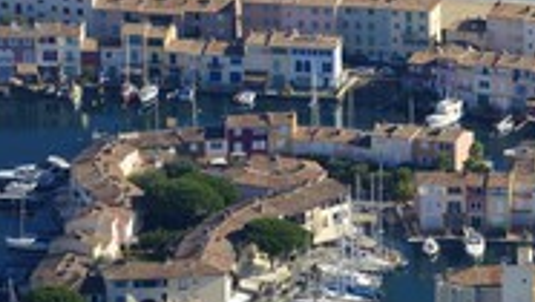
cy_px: 311
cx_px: 578
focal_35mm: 472
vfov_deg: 2.6
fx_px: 6702
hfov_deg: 4.6
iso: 800
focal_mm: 200
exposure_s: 1/1250
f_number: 11
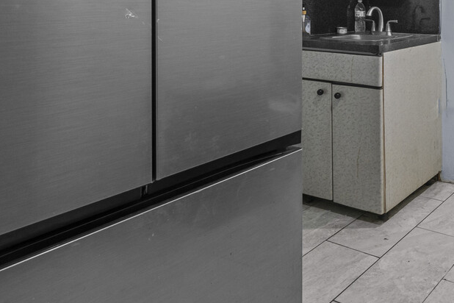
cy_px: 22
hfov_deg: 47.7
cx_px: 439
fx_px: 429
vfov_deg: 36.1
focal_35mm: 34
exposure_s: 1/3
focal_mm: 14
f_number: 9.5
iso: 1000
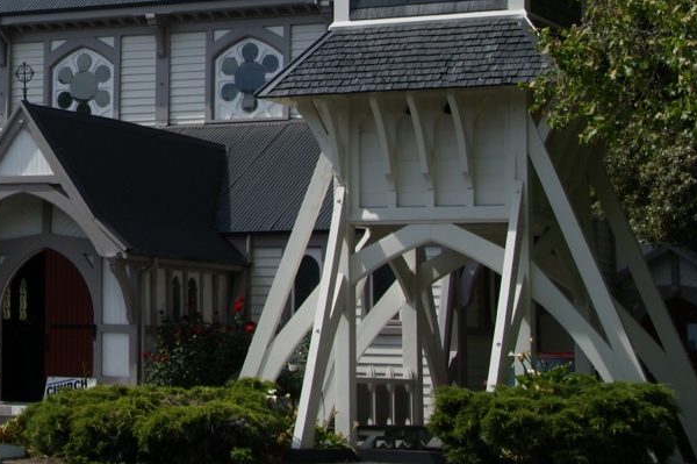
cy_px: -15
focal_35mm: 112
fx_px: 2167
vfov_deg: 12.1
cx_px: -72
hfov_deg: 17.6
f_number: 11
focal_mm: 28
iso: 100
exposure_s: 1/160
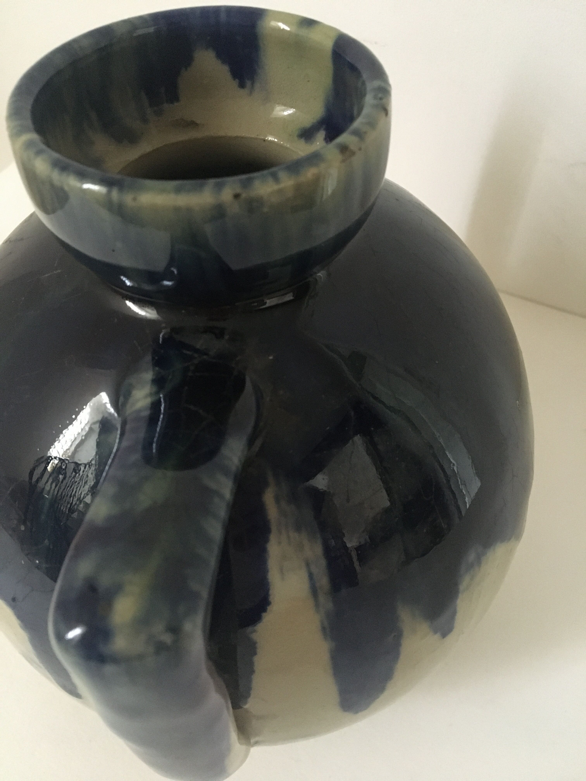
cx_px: 293
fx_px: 655
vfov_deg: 61.7
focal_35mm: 29
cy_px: 390
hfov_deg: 48.2
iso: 320
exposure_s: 1/17
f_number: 2.2
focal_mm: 4.15
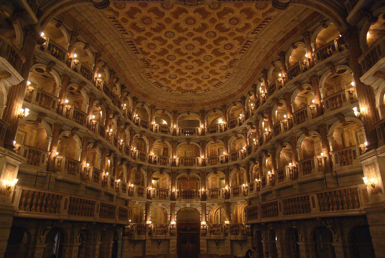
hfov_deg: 70.4
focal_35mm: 26
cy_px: 129
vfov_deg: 50.5
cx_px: 192
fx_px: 273
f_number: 2.8
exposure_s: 1/30
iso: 400
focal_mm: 17
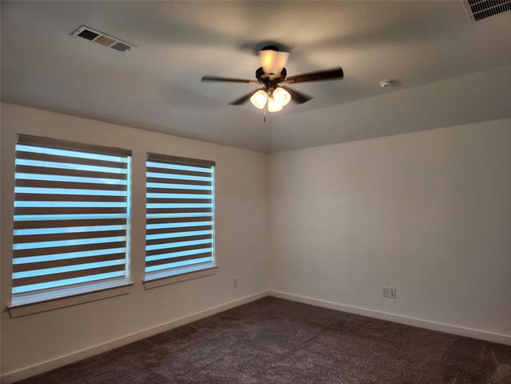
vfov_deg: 58.9
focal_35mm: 23
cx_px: 256
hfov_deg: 73.9
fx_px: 340
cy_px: 192
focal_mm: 5.4
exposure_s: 1/120
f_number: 1.8
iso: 125
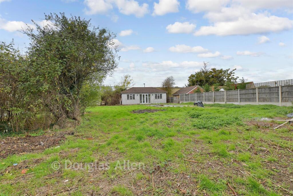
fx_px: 122
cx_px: 146
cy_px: 98
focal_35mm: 15
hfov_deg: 100.4
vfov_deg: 77.3
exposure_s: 1/100
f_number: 8
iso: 125
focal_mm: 10
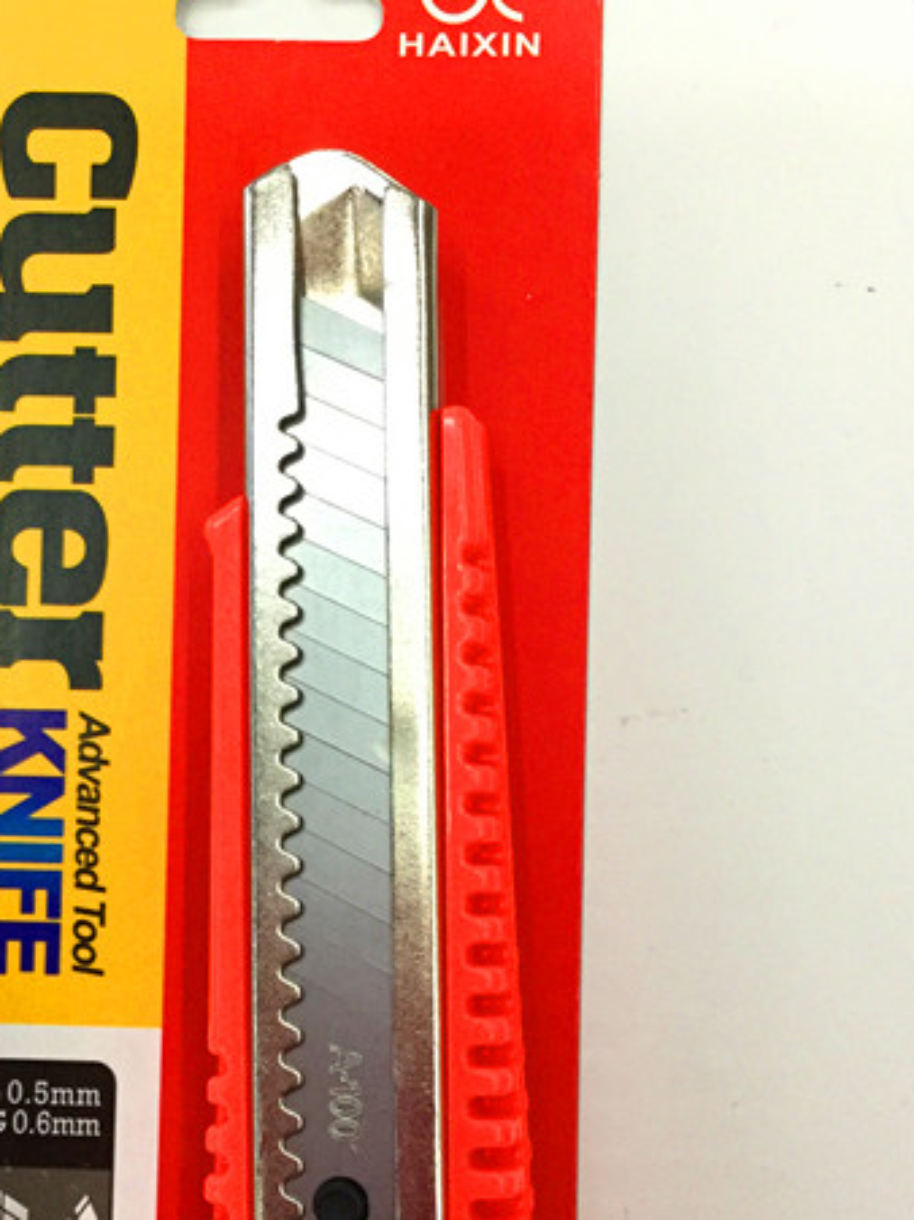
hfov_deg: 26.2
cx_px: 230
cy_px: 795
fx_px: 1937
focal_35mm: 55
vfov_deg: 34.7
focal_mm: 3.3
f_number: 2.4
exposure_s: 1/33
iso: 160
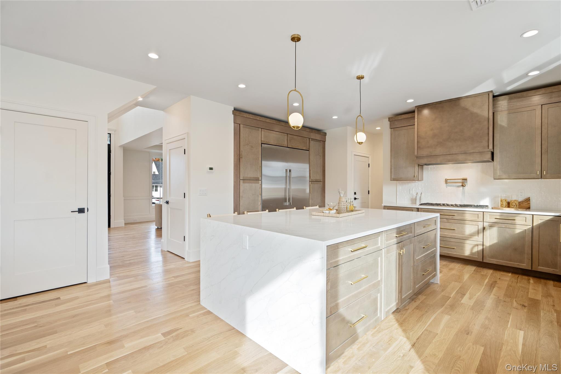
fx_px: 249
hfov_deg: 96.7
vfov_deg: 73.7
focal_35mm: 16
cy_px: 187
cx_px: 280
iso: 100
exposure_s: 1/10
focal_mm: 16
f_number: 5
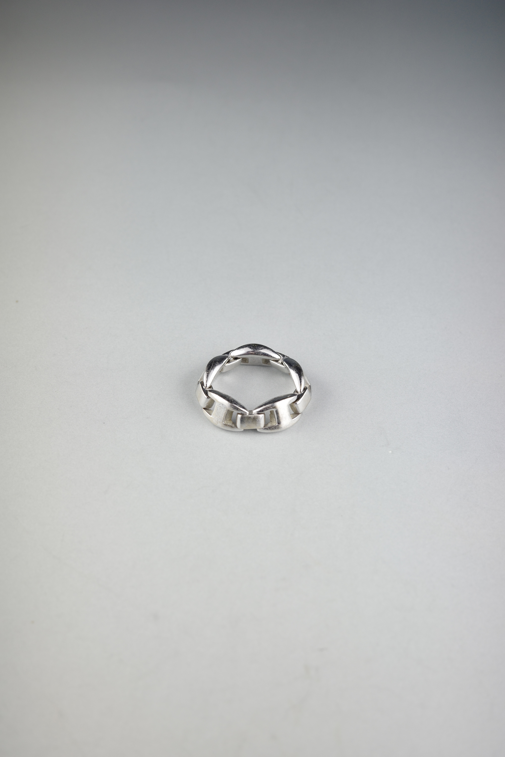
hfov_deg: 33.4
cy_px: 378
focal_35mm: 40
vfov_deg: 48.5
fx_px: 842
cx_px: 252
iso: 200
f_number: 6.3
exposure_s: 1/50
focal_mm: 26
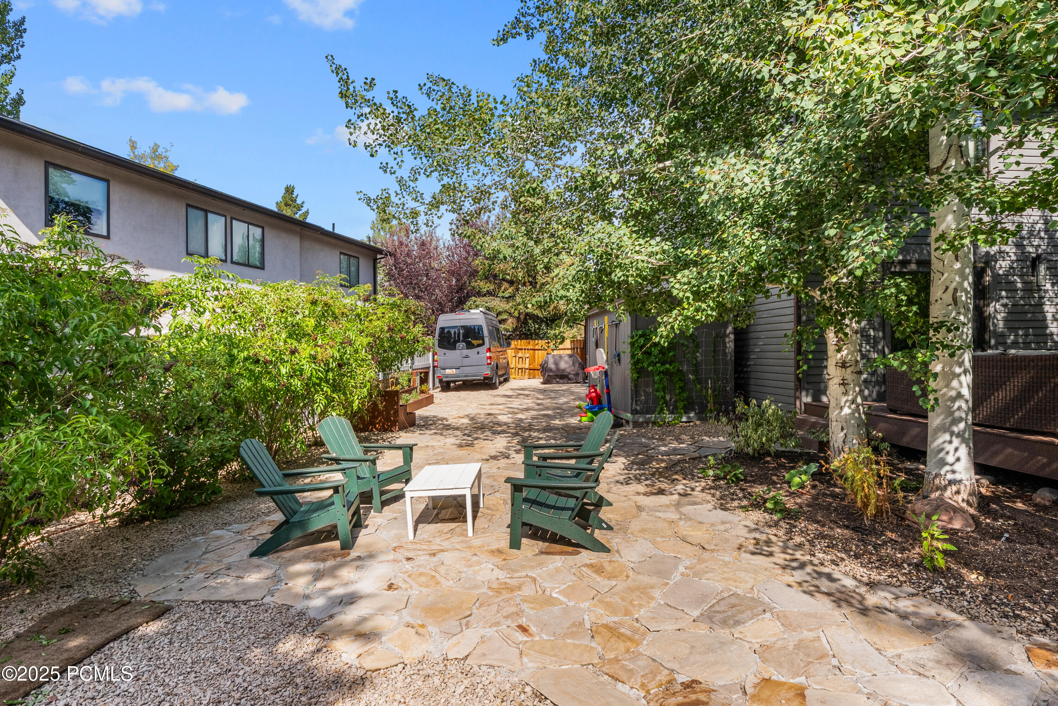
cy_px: 353
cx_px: 529
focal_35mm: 18
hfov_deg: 88.4
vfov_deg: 66.0
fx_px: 544
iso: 640
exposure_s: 1/160
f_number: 16
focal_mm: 18.5
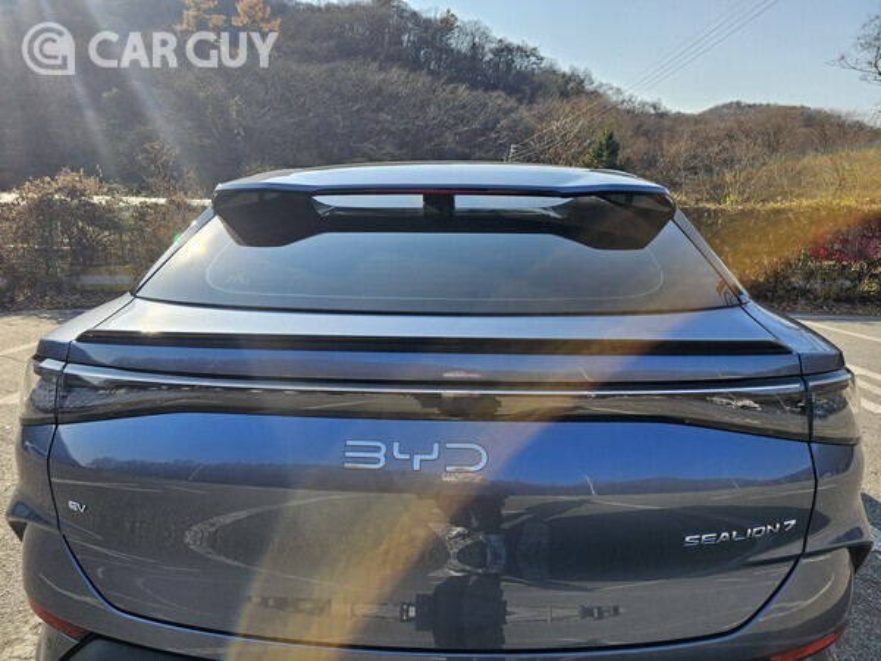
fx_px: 585
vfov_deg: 58.9
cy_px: 330
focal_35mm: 23
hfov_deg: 73.9
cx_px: 440
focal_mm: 6.3
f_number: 1.7
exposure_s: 1/384
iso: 10
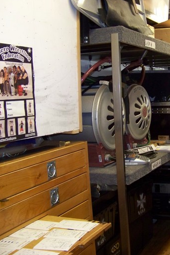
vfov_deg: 38.9
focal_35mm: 51
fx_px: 361
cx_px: 162
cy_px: 125
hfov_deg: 25.5
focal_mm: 5.85
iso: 200
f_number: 2.8
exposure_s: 1/30
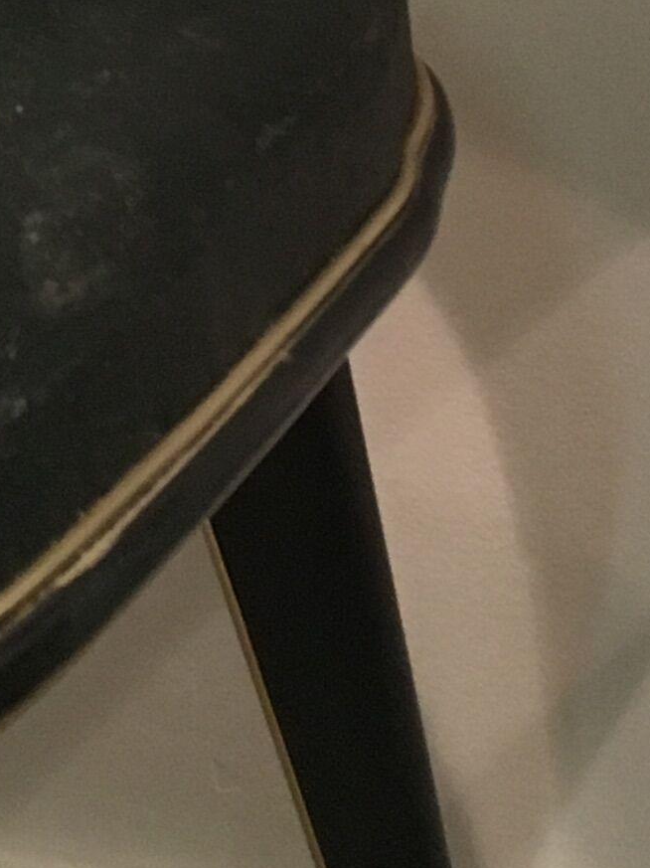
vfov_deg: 13.2
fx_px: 3357
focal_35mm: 134
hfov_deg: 11.1
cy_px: -702
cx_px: 251
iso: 160
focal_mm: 4.15
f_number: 2.2
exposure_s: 1/33
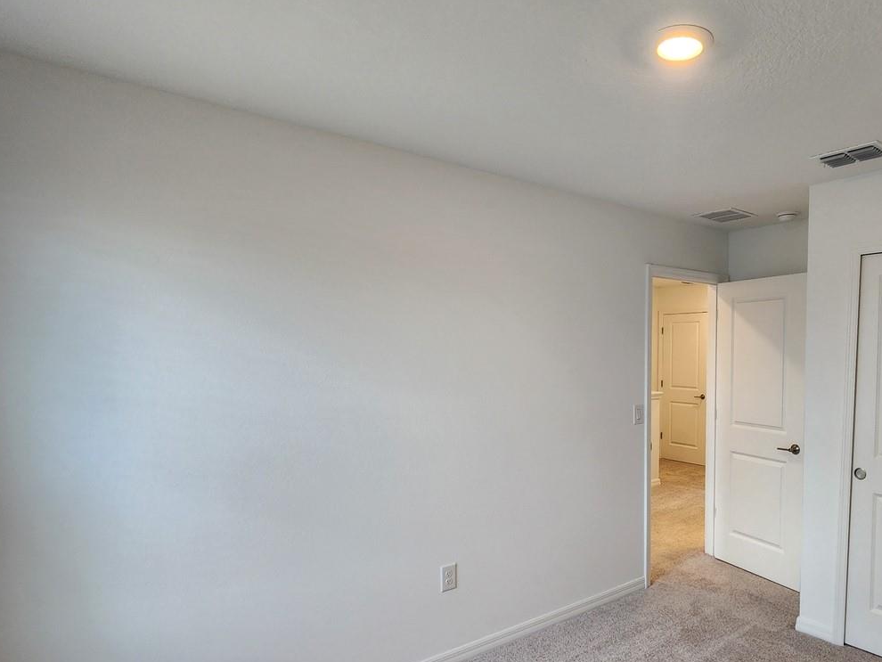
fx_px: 535
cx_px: 601
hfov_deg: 76.0
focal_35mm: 21
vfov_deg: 63.0
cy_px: 389
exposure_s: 1/60
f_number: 2.2
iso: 125
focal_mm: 2.2
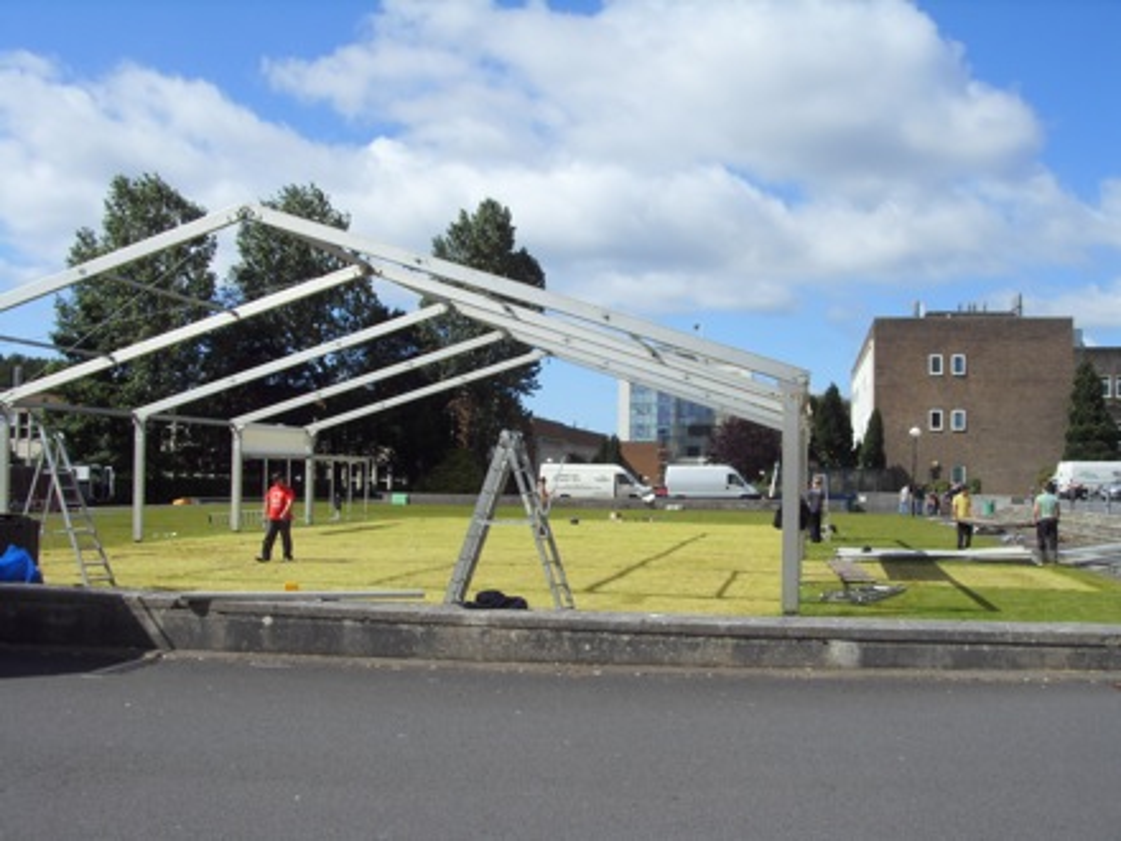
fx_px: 1263
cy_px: 420
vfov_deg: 36.8
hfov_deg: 47.9
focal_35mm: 39
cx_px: 560
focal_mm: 6.6
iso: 80
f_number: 6.2
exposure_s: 1/350
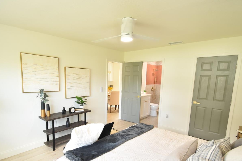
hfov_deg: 83.7
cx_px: 107
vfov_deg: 61.2
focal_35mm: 20
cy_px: 99
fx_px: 134
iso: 800
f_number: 4
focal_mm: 10
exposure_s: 1/60
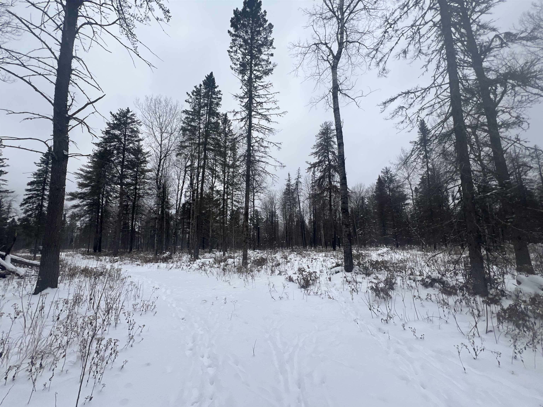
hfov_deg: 106.2
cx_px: 272
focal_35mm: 13
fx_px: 204
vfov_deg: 89.9
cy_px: 204
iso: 32
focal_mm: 1.57
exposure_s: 1/737
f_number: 1.8
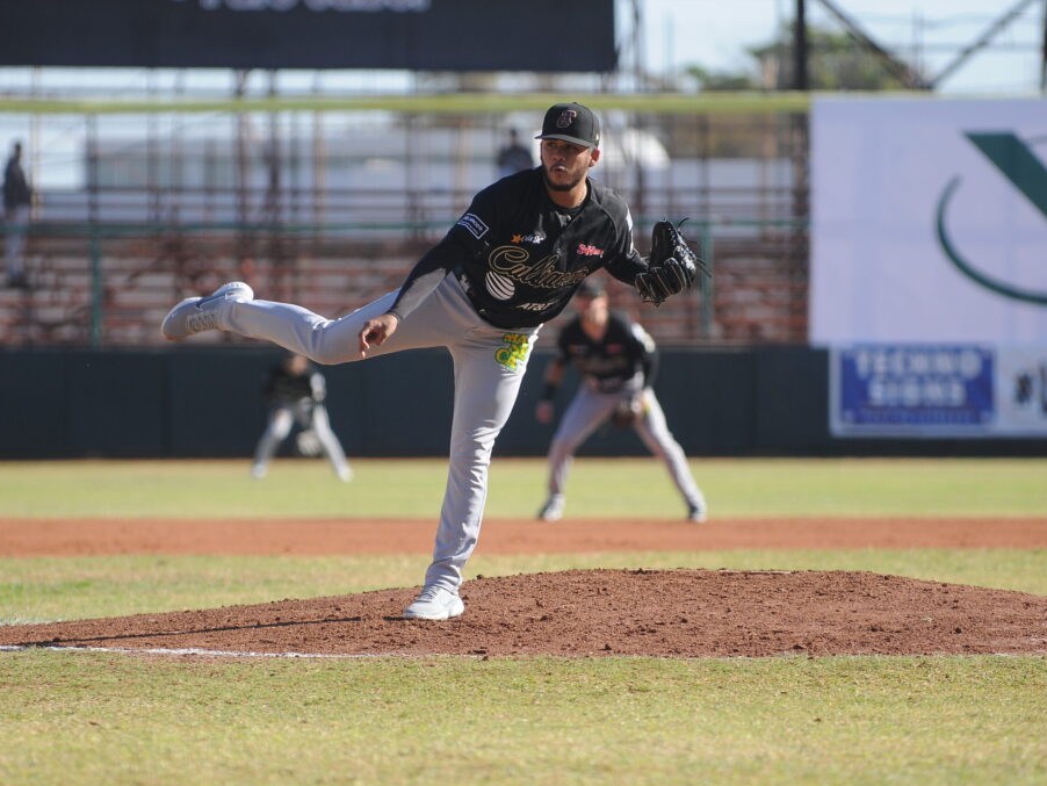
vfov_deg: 4.5
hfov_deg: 6.1
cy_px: 394
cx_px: 492
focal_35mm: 327
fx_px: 9893
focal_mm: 200
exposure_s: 1/1250
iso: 200
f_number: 2.8
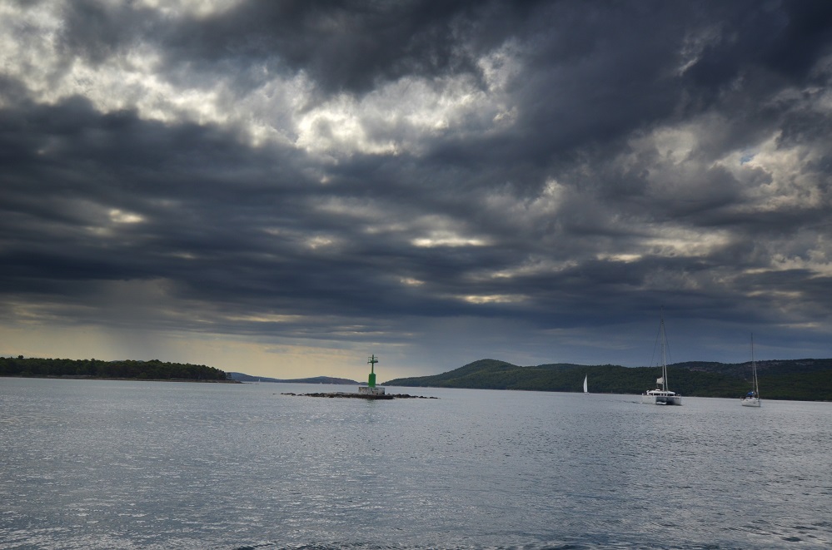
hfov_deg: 53.2
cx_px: 416
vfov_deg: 36.7
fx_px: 830
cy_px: 275
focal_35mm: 36
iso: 560
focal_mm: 24
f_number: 4
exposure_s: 1/8000
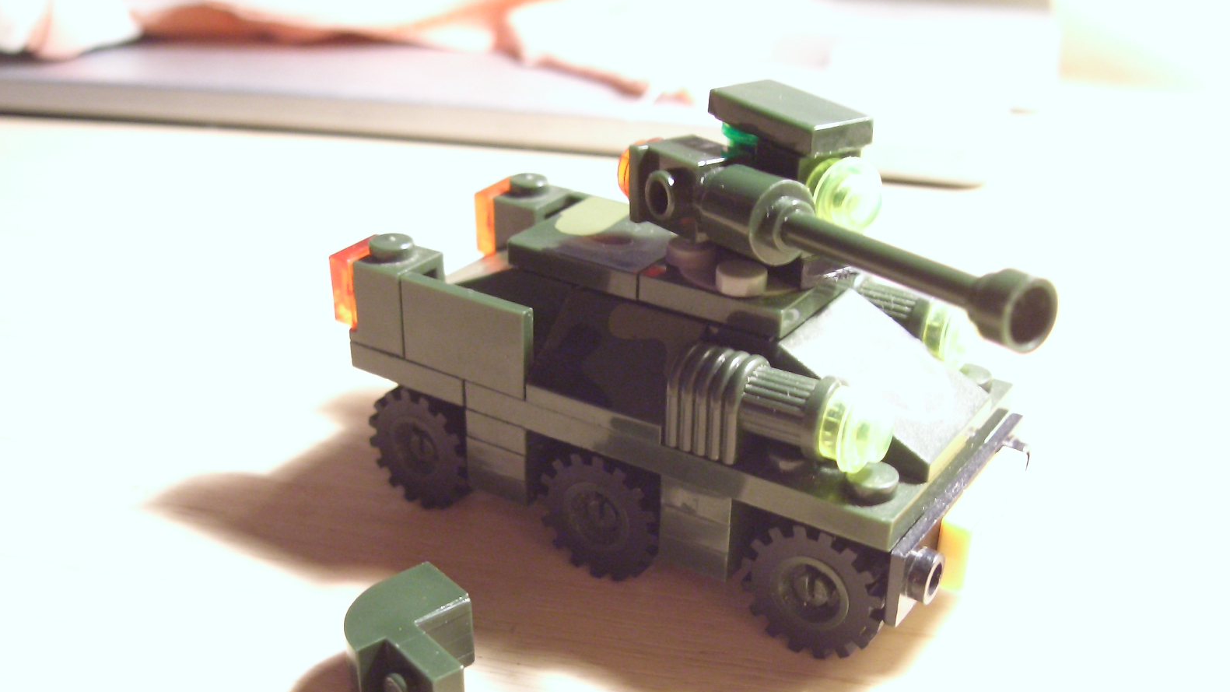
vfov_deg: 27.6
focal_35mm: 43
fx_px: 1402
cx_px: 621
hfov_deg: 47.4
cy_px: 442
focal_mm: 8
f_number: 2.8
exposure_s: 1/13
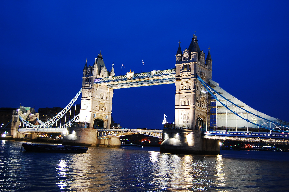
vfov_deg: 36.8
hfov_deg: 53.2
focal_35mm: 36
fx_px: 289
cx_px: 144
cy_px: 96
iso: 400
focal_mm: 24
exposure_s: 1/3
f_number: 4
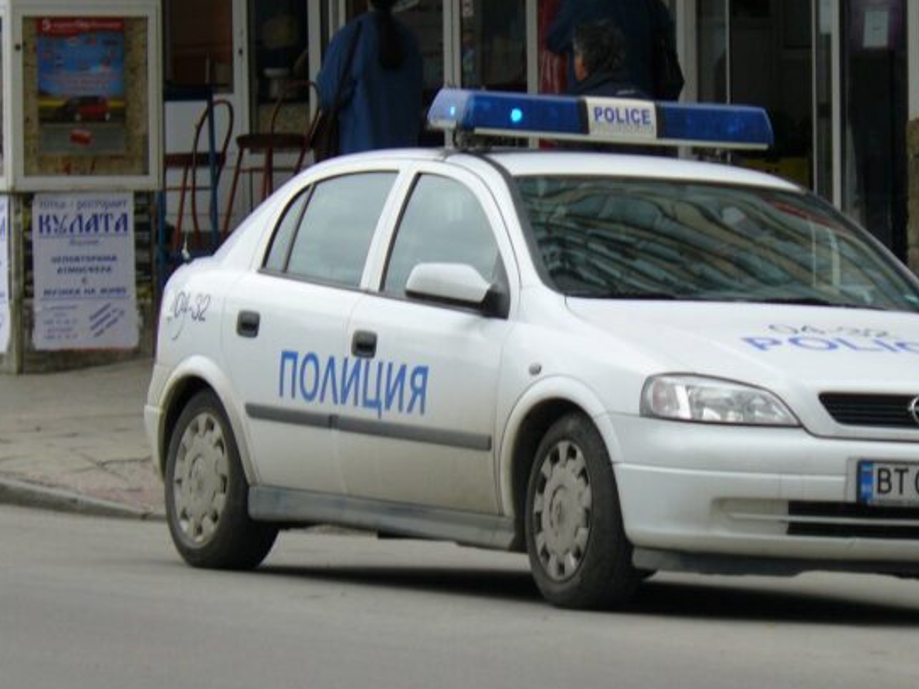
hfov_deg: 6.1
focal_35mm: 326
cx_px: 612
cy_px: 351
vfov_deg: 4.6
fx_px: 8651
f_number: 3.3
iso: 100
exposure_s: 1/80
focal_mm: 38.3
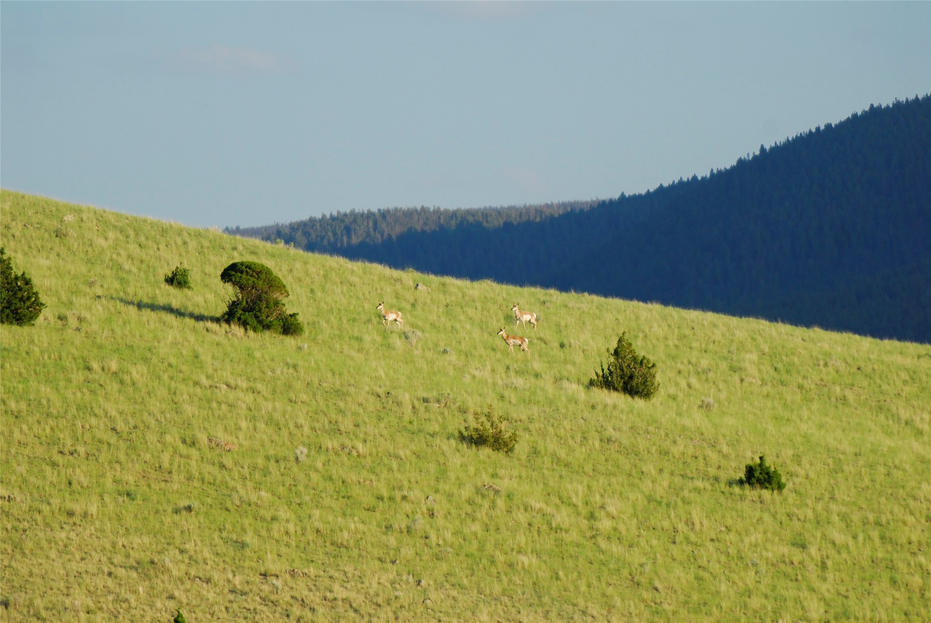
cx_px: 466
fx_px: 15533
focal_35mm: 600
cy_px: 312
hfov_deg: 3.4
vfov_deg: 2.3
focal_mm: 400
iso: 400
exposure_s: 1/640
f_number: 5.6
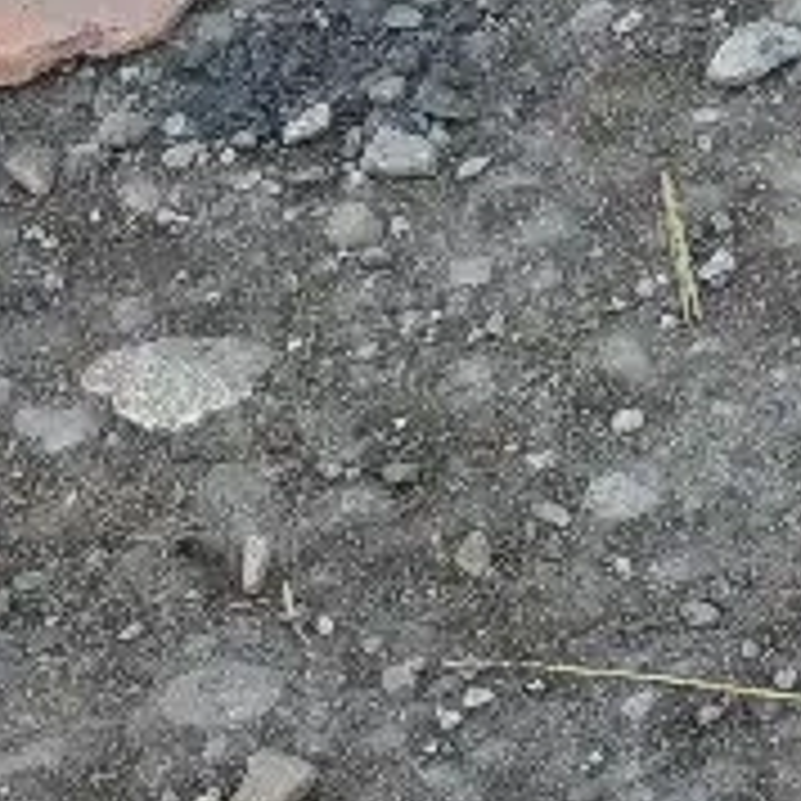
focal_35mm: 119
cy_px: -729
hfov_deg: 12.3
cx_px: 1791
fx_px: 3115
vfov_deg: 13.0
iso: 160
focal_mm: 3.94
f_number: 1.9
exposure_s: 1/100
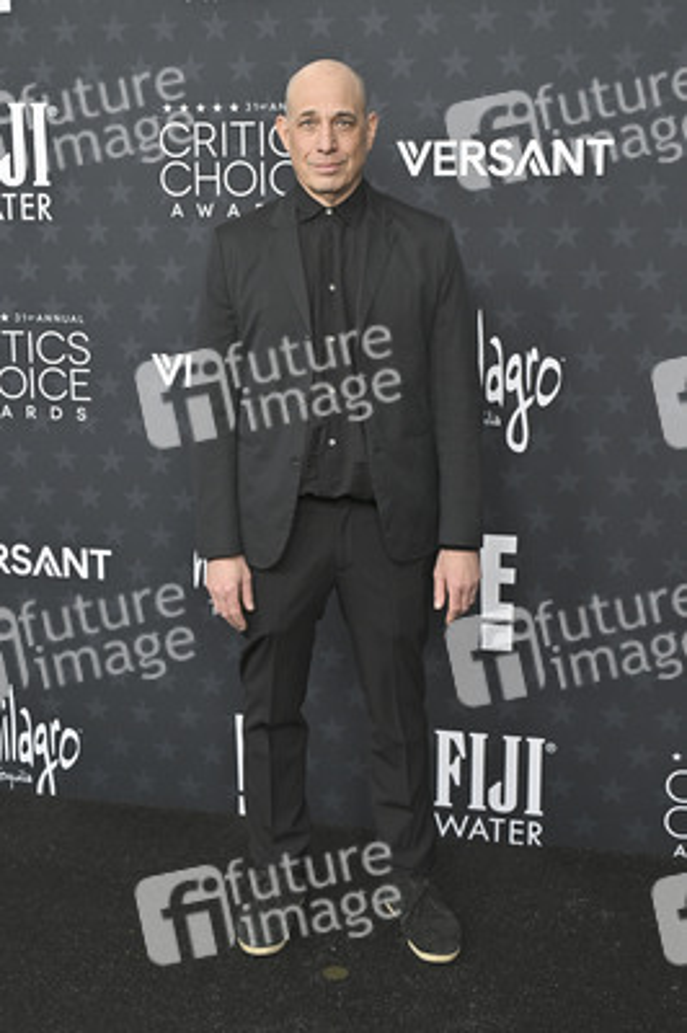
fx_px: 1262
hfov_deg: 30.5
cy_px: 516
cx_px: 344
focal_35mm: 44
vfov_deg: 44.5
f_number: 5.6
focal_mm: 44
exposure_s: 1/320
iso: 1250
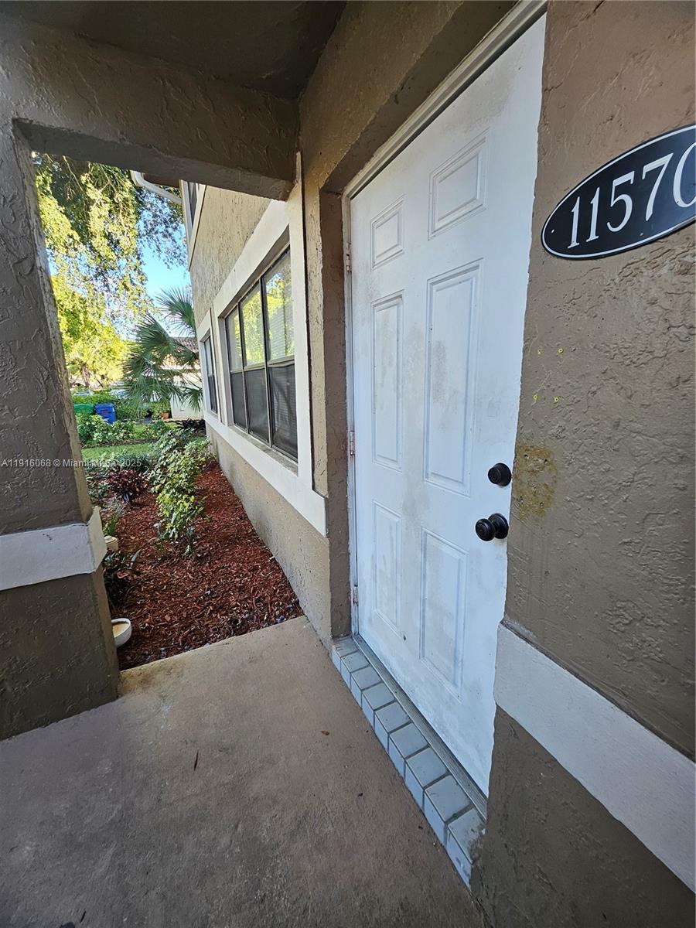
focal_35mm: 13
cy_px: 464
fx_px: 349
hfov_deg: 89.9
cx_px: 348
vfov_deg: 106.2
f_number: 2.2
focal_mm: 1.74
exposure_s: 1/60
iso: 50
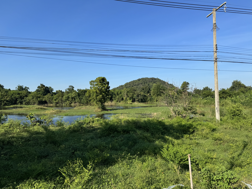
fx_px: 175
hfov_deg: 71.6
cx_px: 126
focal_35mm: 24
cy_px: 94
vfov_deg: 56.8
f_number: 1.78
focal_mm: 6.76
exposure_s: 1/4049
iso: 80
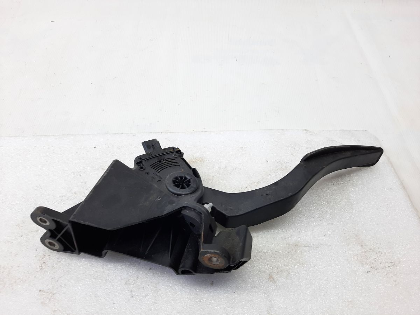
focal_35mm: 25
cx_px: 210
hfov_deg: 69.4
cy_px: 158
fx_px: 303
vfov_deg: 54.9
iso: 64
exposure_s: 1/50
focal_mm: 4.6
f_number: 2
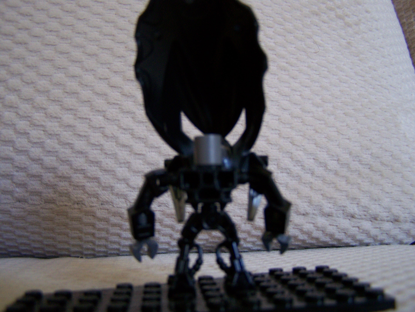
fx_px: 456
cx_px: 208
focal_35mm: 38
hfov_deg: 48.9
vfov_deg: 37.8
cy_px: 156
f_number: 2.8
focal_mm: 6.3
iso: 160
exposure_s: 1/8
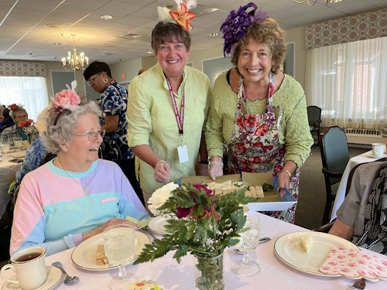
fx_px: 291
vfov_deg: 53.1
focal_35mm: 26
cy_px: 145
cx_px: 194
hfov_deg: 67.3
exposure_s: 1/60
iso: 125
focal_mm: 5.1
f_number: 1.6
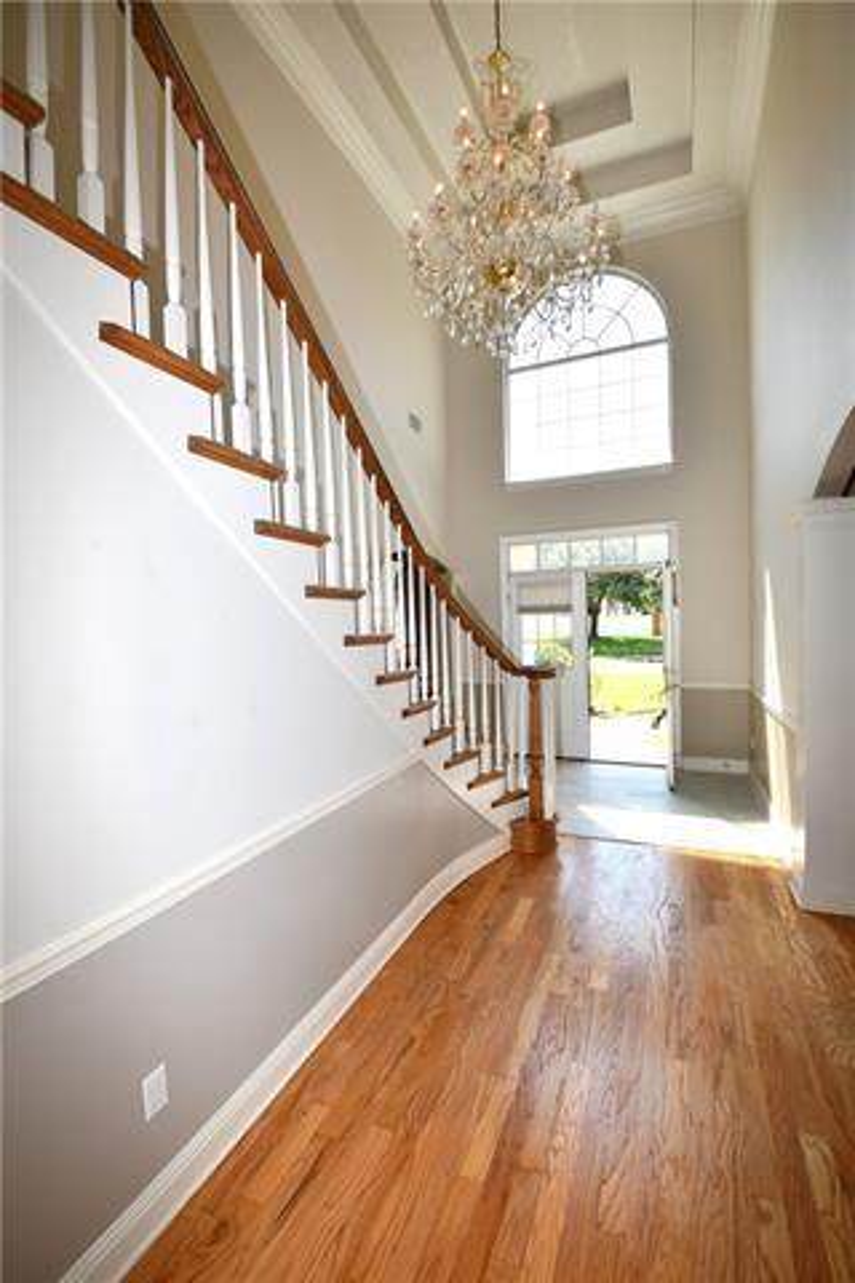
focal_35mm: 15
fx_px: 534
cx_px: 428
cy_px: 642
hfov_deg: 77.3
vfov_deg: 100.4
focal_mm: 10
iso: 140
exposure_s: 1/125
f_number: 5.6
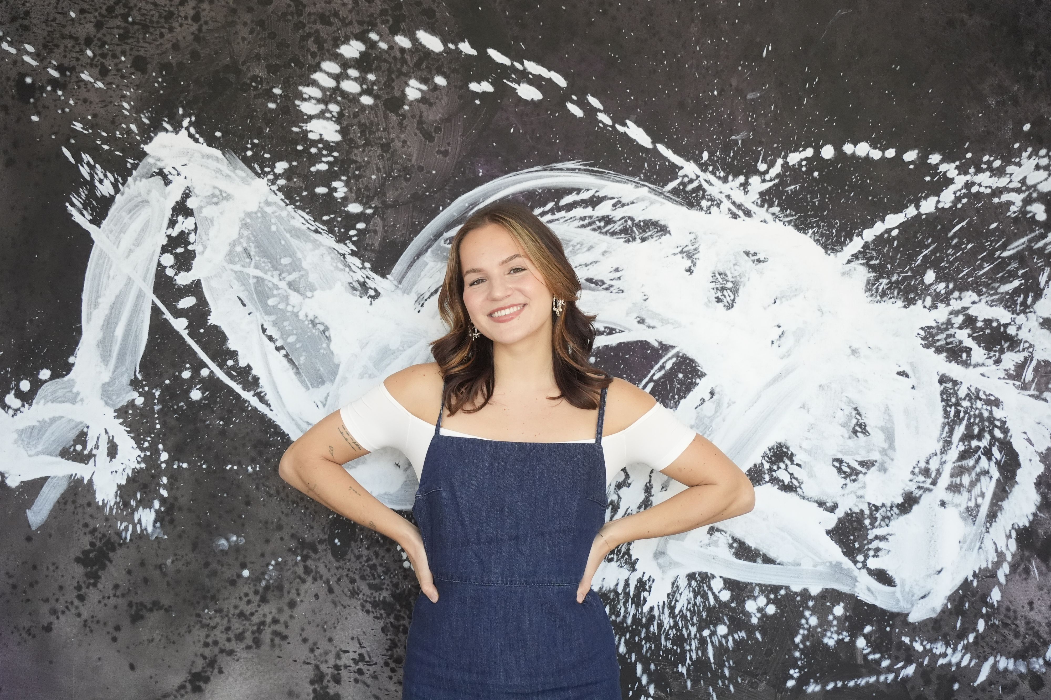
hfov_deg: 31.9
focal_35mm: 63
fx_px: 1839
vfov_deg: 21.6
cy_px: 350
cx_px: 526
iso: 4000
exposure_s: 1/500
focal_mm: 63
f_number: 4
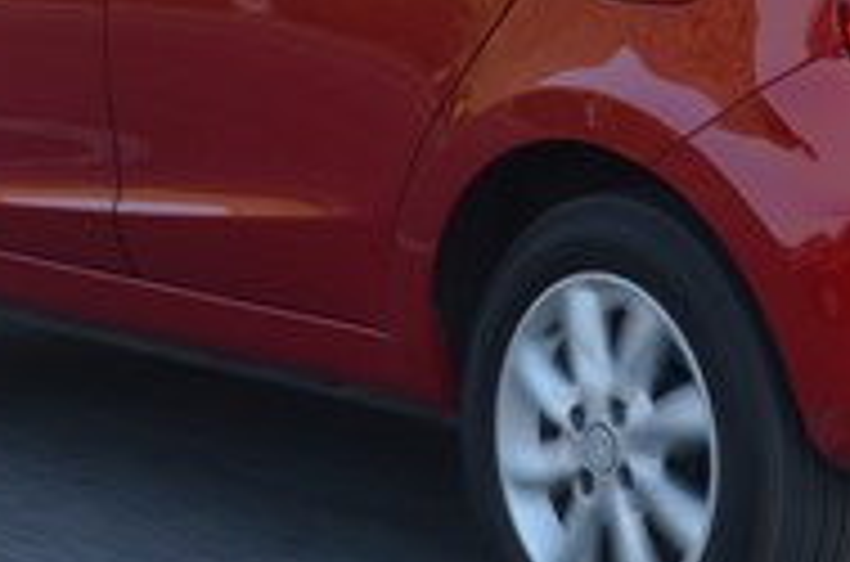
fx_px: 3815
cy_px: -81
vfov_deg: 8.4
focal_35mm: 162
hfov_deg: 12.7
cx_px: 531
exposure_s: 1/160
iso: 200
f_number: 6.3
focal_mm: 30
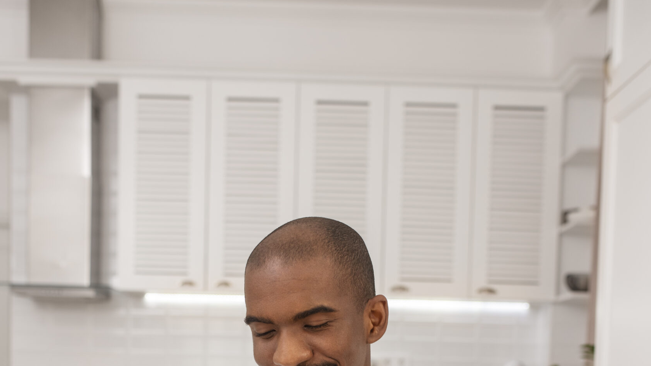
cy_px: 445
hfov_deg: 37.2
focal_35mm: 56
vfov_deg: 20.0
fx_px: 967
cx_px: 328
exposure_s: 1/200
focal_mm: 35
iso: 400
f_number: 3.5
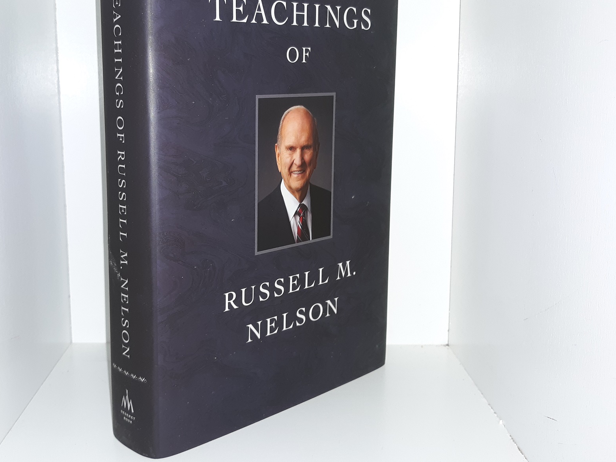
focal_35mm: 37
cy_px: 181
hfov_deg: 49.9
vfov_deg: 38.5
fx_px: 658
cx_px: 254
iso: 50
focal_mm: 3.7
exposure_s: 1/60
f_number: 1.7
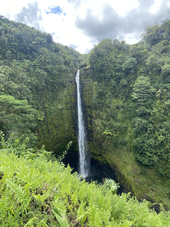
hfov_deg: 53.1
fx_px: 170
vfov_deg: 67.3
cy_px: 114
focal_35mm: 26
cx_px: 85
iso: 32
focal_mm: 4.2
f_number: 1.8
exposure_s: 1/793
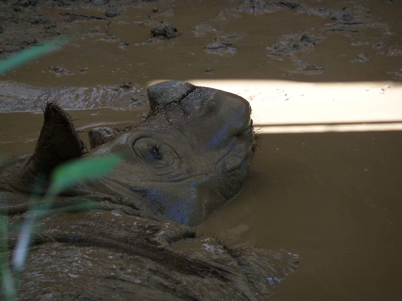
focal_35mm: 286
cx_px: 201
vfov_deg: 5.2
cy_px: 150
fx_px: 3321
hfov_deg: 6.9
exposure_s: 1/125
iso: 100
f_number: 4.5
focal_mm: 50.6
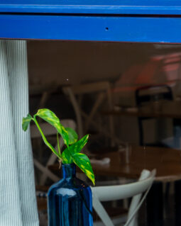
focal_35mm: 211
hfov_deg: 7.2
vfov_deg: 9.1
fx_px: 1414
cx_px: 237
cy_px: 15
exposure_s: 1/250
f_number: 4
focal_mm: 70
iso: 100
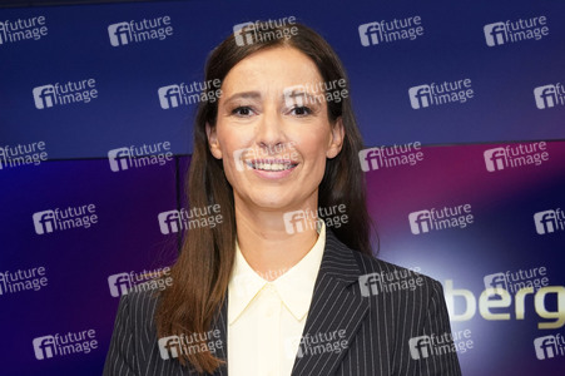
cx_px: 282
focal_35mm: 37
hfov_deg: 51.9
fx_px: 580
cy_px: 188
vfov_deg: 35.9
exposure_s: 1/125
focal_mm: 37
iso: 2000
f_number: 5.6
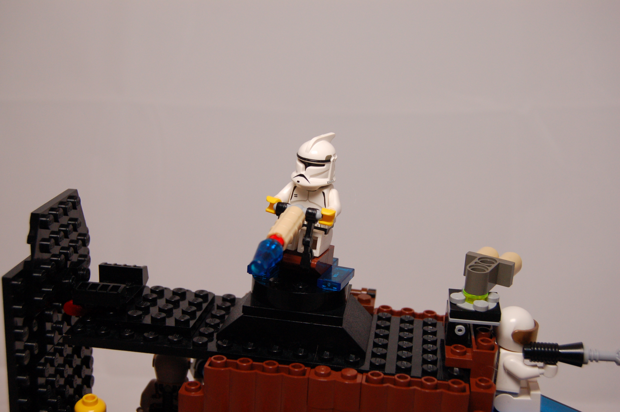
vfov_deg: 26.4
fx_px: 878
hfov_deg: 38.9
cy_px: 206
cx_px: 310
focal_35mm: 51
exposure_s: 1/60
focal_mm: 34
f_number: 5.6
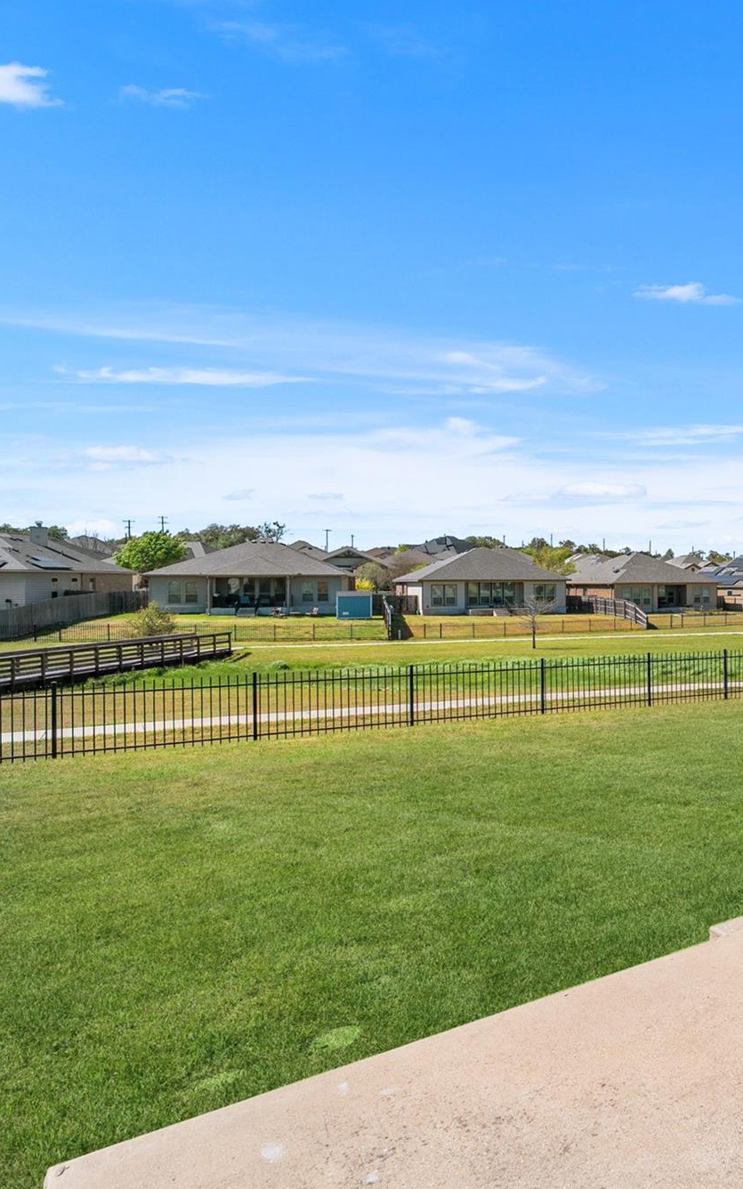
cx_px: 851
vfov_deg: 72.5
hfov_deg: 38.8
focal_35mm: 25
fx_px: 810
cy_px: 589
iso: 100
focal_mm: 16
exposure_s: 1/50
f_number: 9
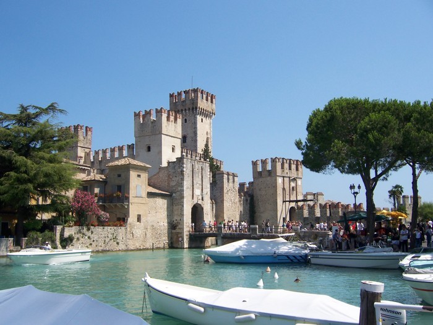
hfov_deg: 51.4
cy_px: 162
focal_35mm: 36
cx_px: 216
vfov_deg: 39.7
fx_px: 450
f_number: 4.5
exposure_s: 1/500
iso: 80
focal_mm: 6.2
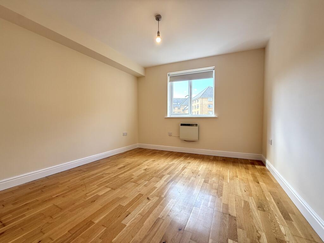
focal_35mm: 14
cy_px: 122
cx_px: 162
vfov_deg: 85.7
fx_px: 131
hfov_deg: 102.1
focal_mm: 2.22
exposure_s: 1/99
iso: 160
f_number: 2.2
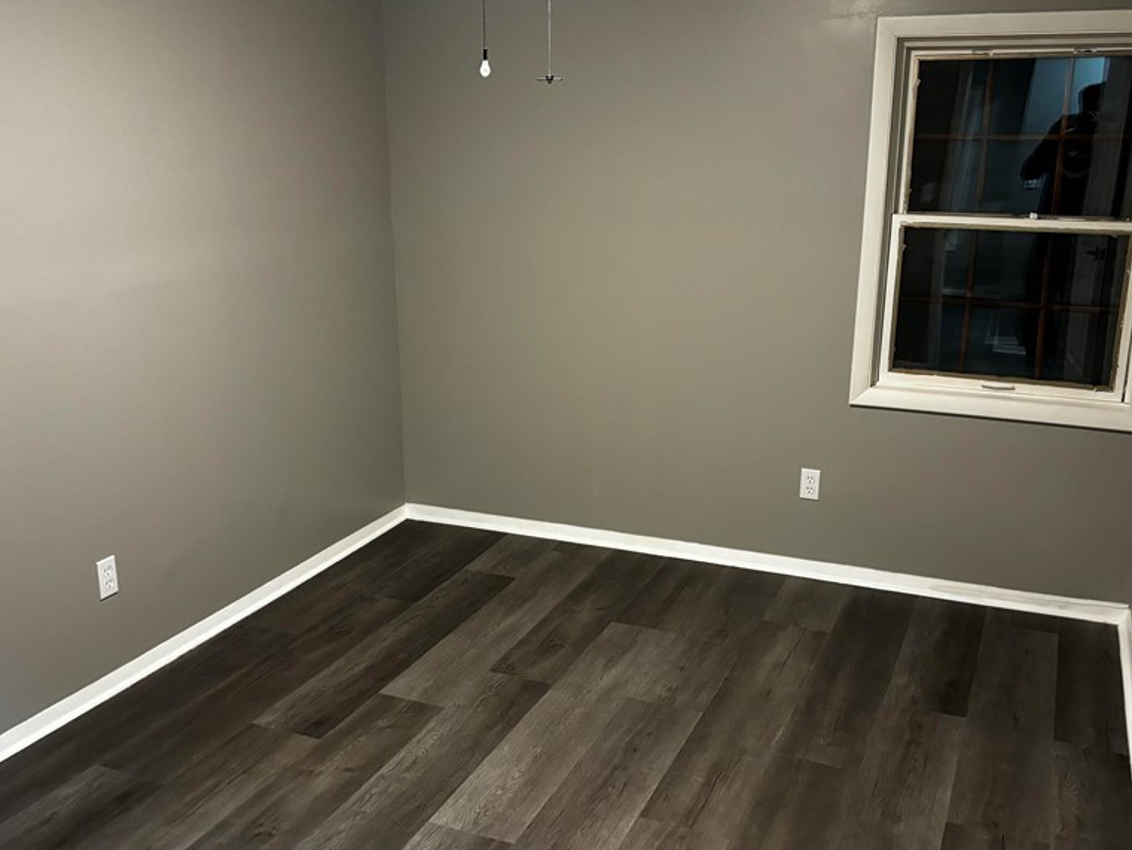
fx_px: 1145
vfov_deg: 40.7
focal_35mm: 35
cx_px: 583
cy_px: 438
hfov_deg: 52.6
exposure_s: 1/60
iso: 400
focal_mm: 5.96
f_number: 1.6
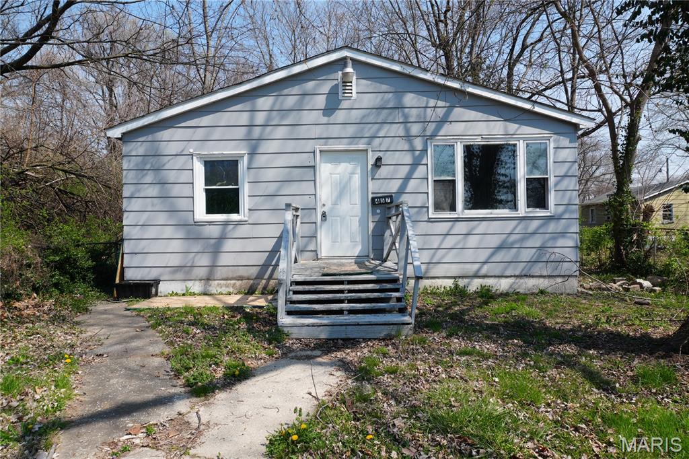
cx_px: 344
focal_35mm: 26
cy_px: 230
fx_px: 488
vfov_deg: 50.4
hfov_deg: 70.5
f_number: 10
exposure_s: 1/160
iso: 100
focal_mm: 17
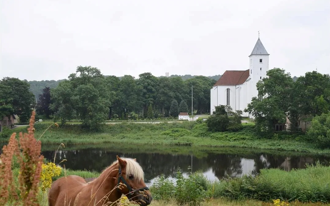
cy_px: 100
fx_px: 373
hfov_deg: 47.7
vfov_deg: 30.9
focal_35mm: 42
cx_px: 165
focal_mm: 27
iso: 280
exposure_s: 1/250
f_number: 8
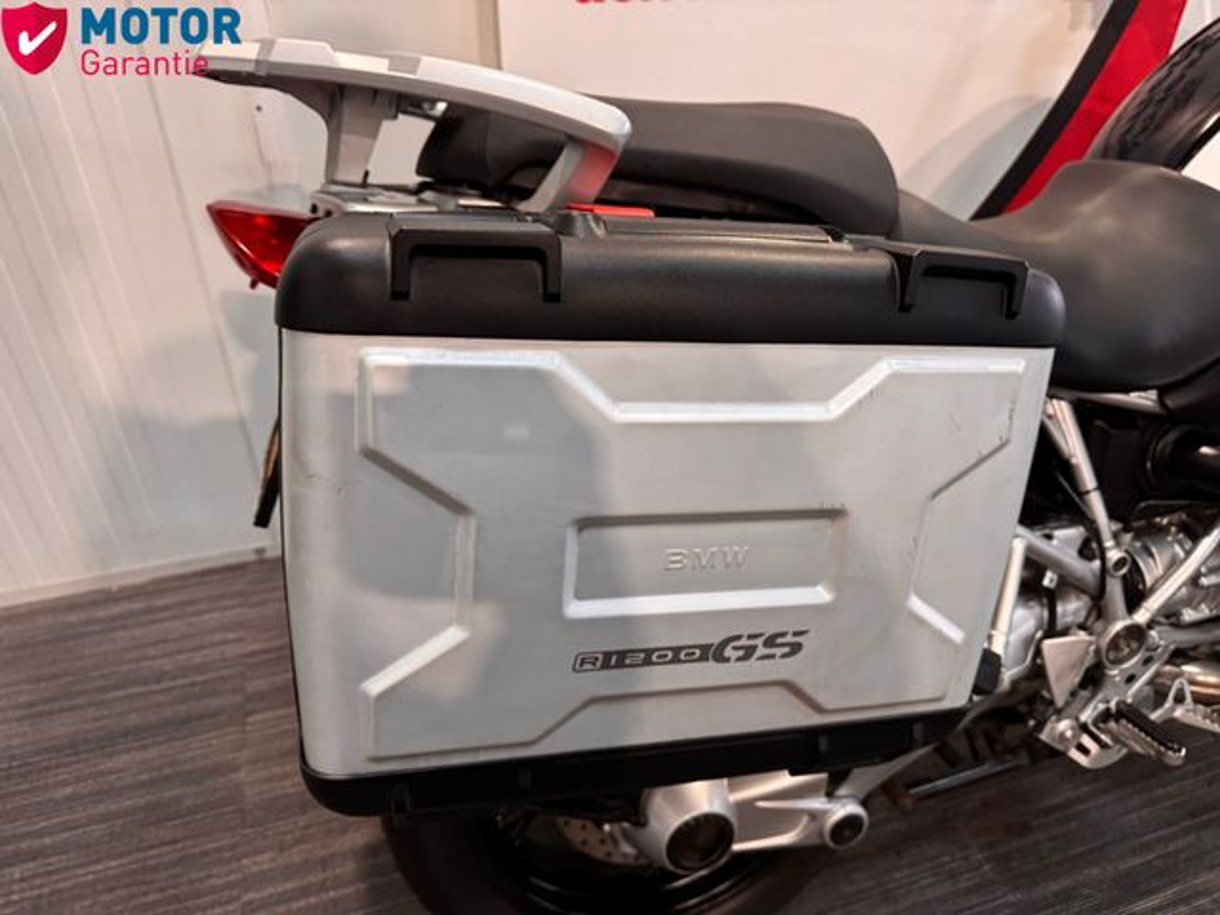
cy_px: 458
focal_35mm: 24
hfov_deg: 71.6
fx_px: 846
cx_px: 610
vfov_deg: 56.8
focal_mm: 6.76
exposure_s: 1/50
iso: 320
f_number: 1.78
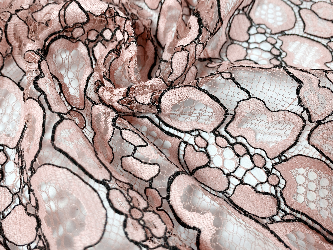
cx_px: 136
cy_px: 107
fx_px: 308
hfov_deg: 56.4
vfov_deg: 44.1
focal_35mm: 32
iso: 32
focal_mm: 4.25
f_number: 1.8
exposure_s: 1/104
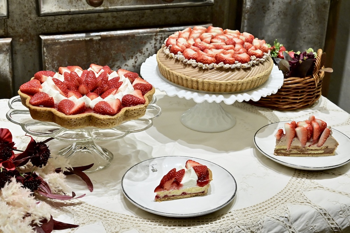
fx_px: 583
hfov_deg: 33.4
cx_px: 175
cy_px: 116
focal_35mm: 60
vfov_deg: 22.6
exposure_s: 1/160
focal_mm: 60
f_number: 11
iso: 6400
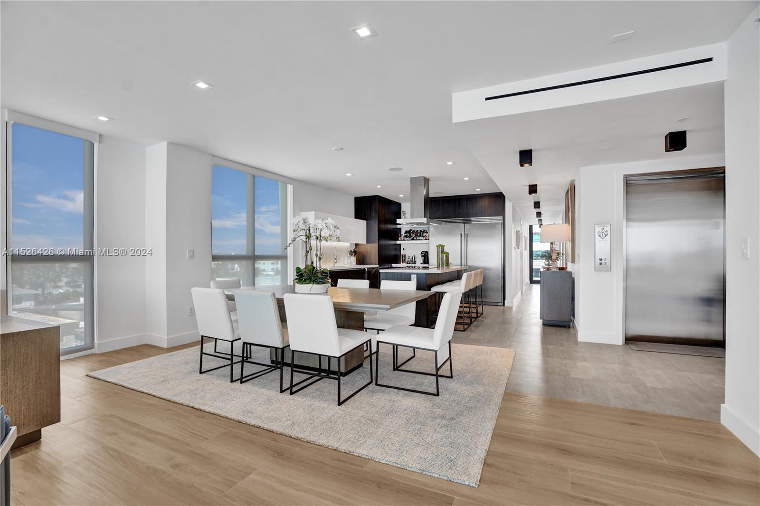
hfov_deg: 96.8
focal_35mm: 16
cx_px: 380
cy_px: 253
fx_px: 338
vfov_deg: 73.7
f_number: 5
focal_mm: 16
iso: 800
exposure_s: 1/200
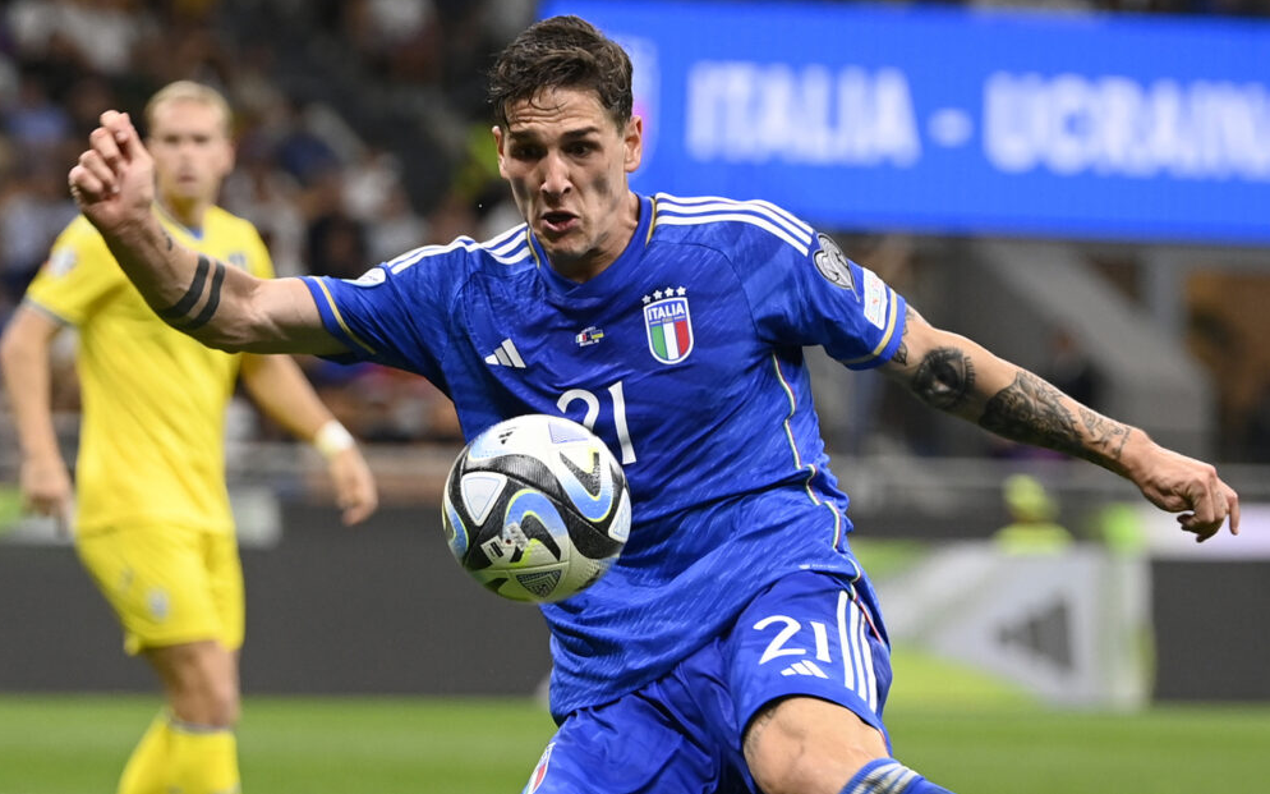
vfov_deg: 8.0
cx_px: 634
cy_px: 370
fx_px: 5676
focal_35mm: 164
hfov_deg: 12.8
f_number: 3.5
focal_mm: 160
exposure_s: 1/1000
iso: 2000
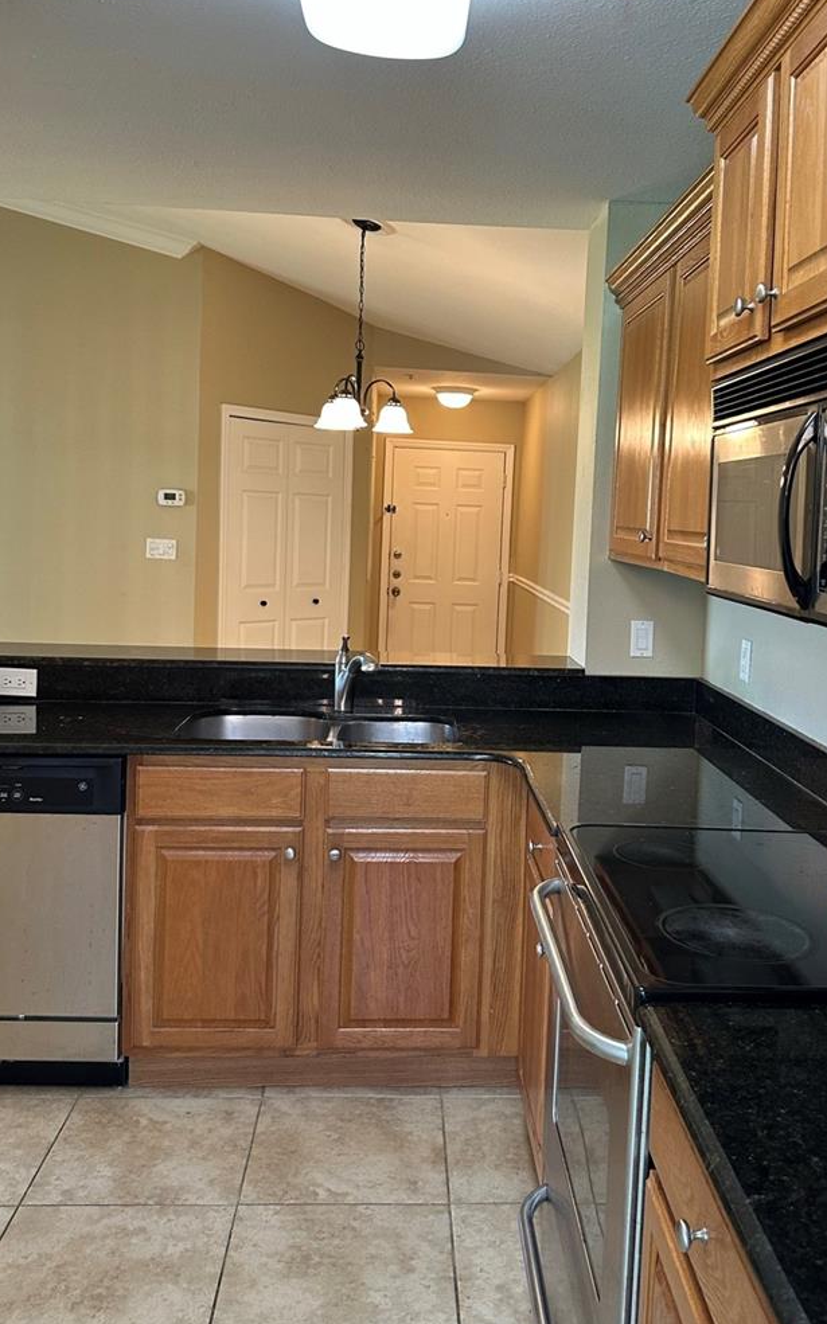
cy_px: 595
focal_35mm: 31
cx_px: 476
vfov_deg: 61.1
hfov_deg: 40.5
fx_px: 1119
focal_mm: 6.86
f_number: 1.78
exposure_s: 1/60
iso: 200
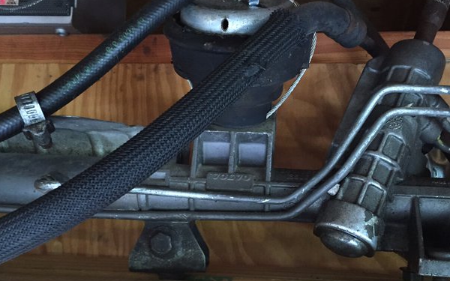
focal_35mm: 41
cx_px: 236
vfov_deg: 31.1
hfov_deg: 48.2
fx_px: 503
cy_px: 180
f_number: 2.2
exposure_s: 1/17
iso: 250
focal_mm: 4.15
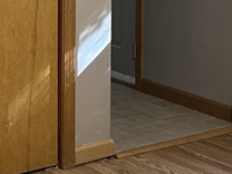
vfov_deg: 12.3
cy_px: -28
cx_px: 39
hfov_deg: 16.5
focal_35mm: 118
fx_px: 791
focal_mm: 6.86
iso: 250
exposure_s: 1/60
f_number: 1.78
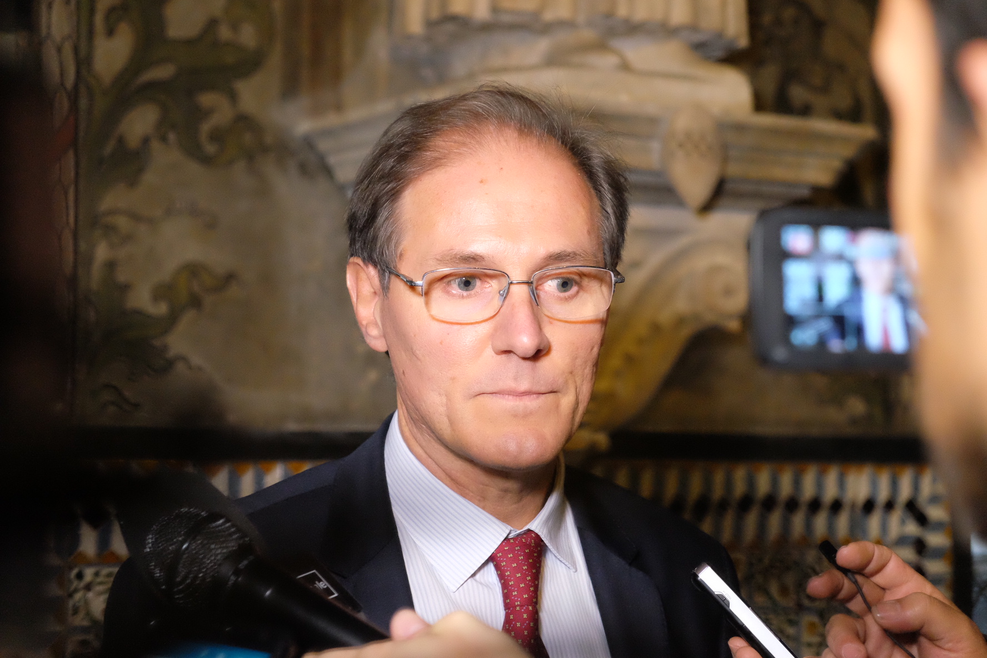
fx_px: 2166
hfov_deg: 25.7
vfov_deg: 17.3
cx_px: 494
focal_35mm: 79
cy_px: 329
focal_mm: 52.7
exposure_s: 1/200
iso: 6400
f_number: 4
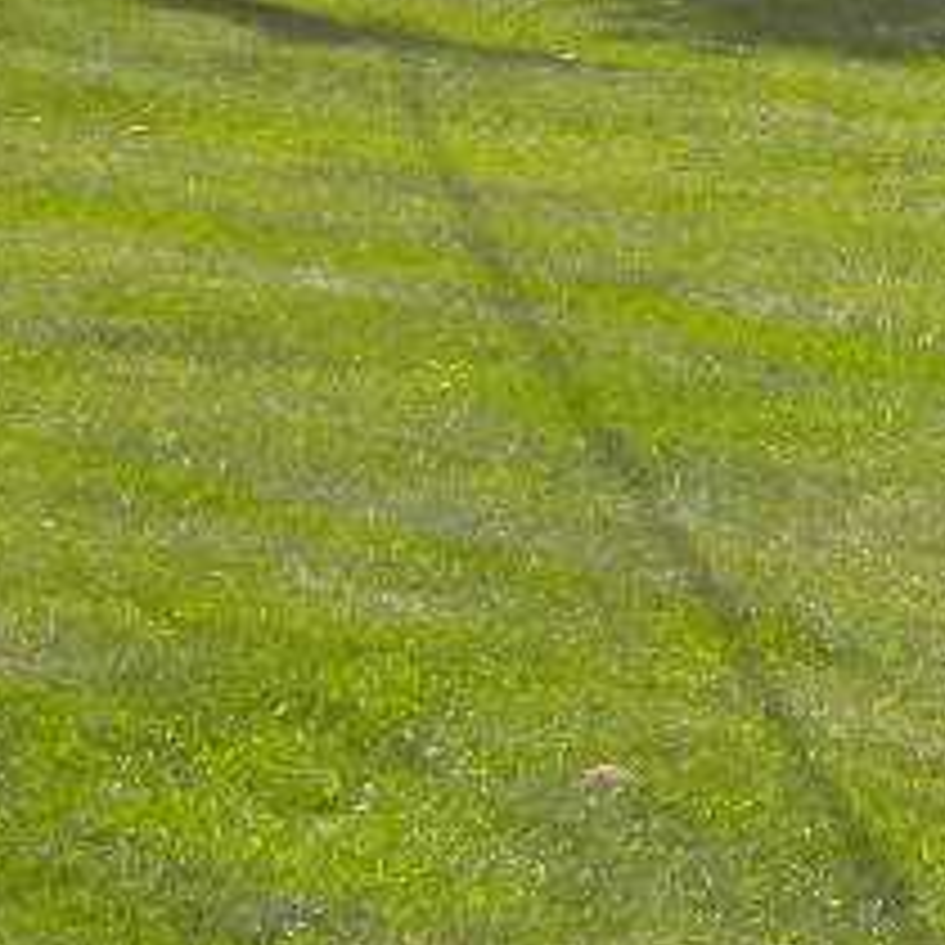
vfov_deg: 5.1
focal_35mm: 341
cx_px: 1624
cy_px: -436
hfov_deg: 5.1
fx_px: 10532
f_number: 7.2
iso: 113
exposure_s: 1/253
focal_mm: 14.3
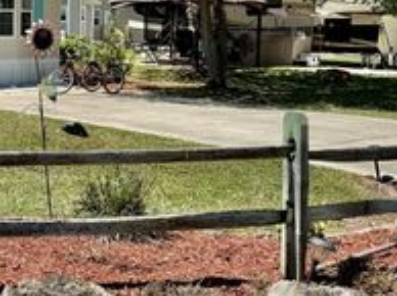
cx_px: -111
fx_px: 710
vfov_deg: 23.2
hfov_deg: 26.7
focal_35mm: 62
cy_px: 56
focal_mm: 6.76
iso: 80
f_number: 1.78
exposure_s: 1/4167
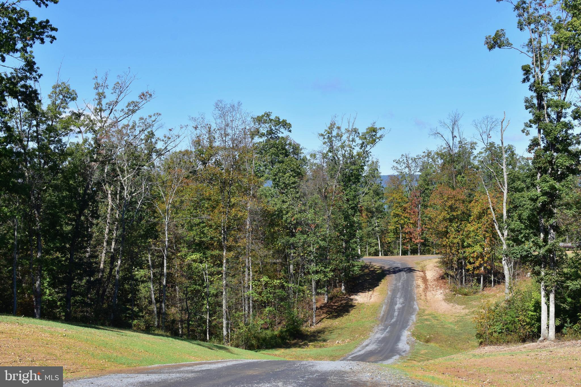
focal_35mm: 52
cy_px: 194
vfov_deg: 25.7
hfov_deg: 37.9
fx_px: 847
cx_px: 290
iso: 450
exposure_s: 1/500
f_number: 11
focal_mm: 35
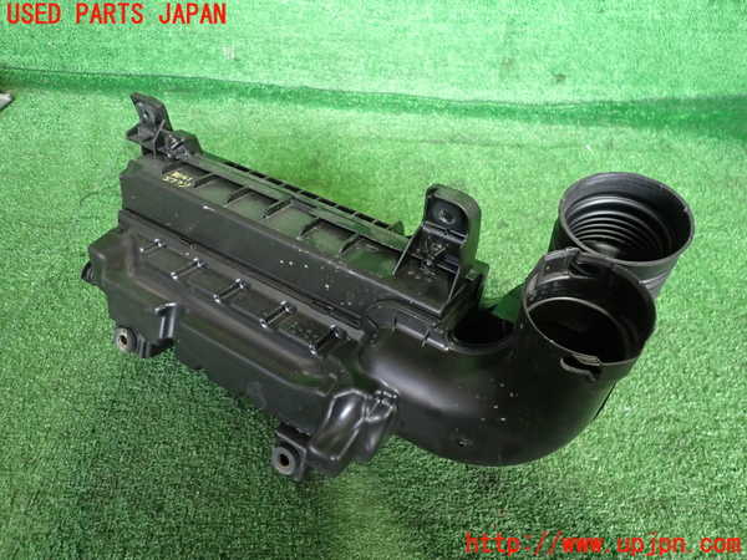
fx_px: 539
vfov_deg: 54.9
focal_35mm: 25
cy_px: 280
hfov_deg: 69.4
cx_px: 374
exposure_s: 1/30
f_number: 2
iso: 400
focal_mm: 4.5
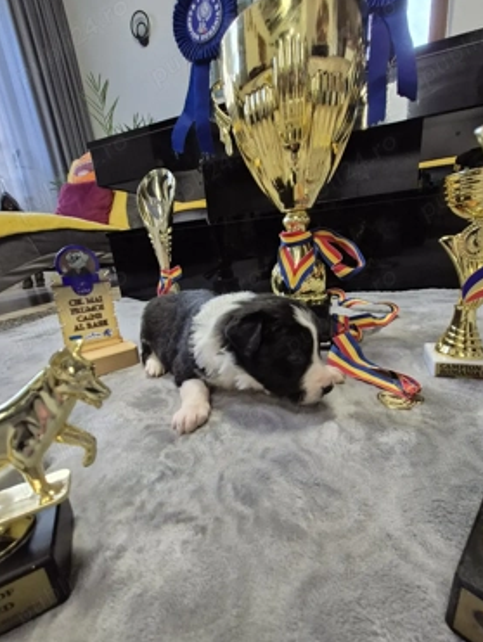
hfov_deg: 85.8
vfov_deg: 102.0
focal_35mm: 14
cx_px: 241
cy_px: 332
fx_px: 260
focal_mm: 2.2
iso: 200
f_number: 2.2
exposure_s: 1/50
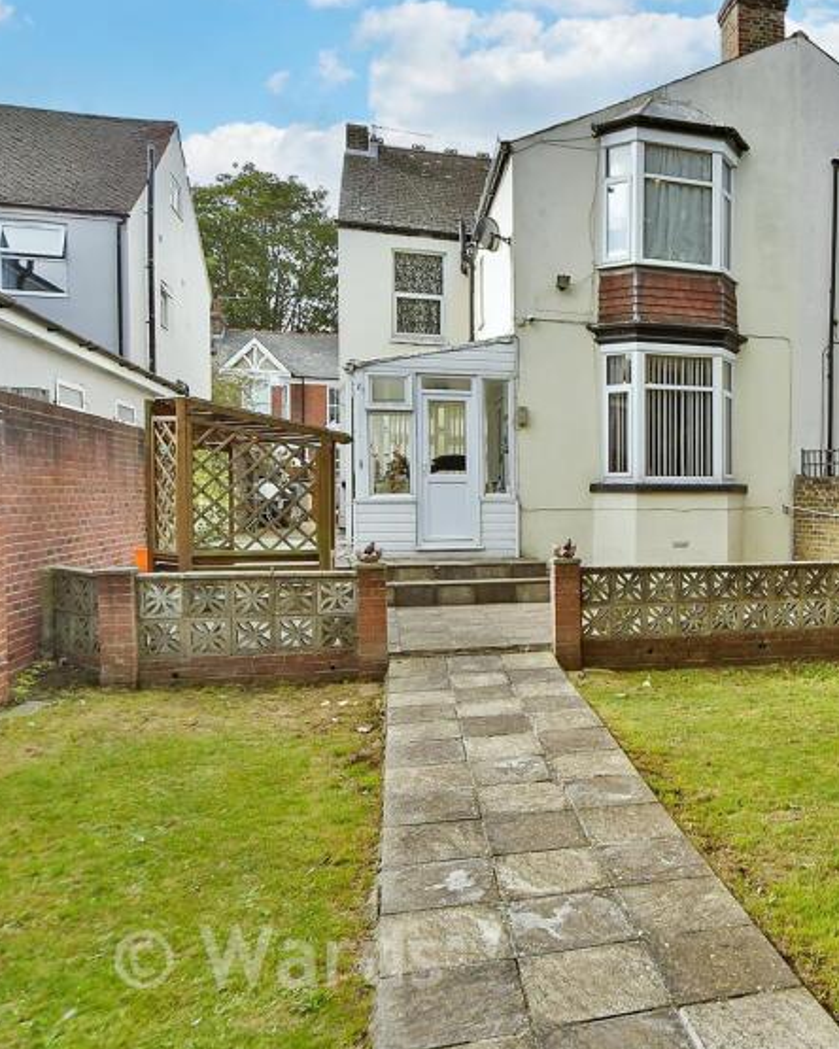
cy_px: 515
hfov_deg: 49.4
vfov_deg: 66.0
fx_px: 807
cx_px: 743
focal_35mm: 26
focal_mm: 10
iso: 500
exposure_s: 1/250
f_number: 8
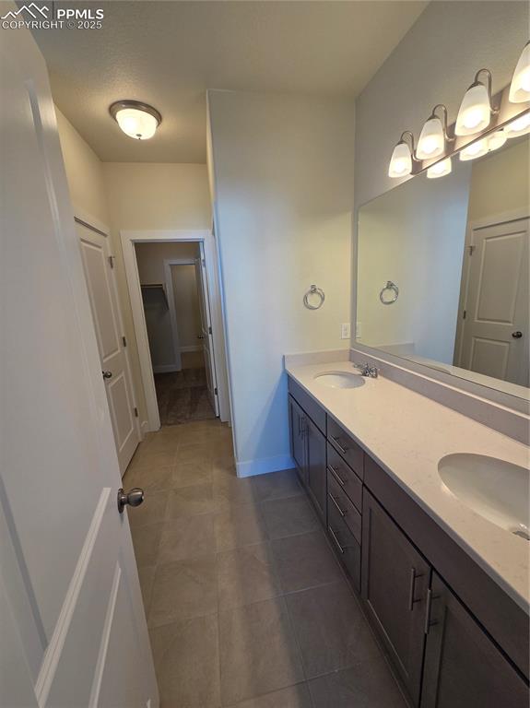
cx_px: 265
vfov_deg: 106.2
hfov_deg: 89.9
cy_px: 354
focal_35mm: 13
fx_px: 266
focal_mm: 2.2
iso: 80
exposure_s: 1/120
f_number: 2.2
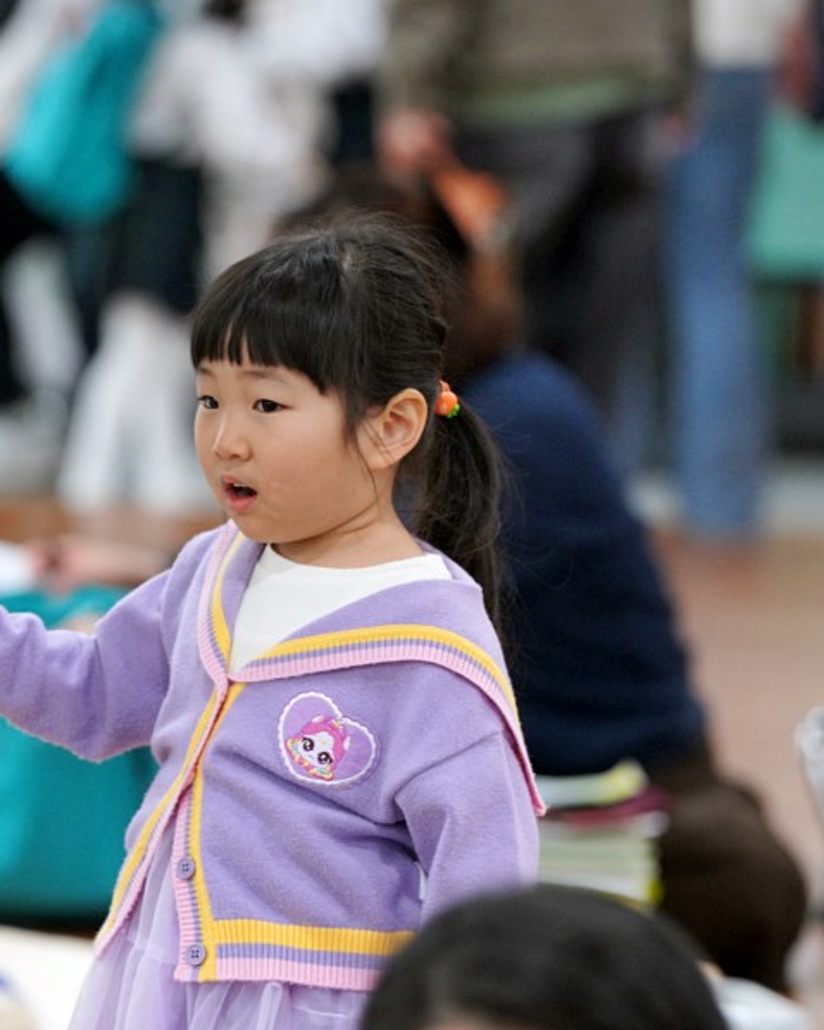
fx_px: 8623
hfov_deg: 5.5
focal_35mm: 283
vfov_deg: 6.8
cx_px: 260
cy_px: 514
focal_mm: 200
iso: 3200
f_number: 4
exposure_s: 1/250
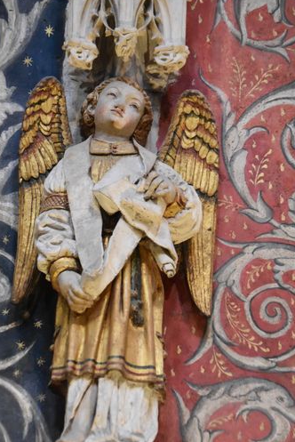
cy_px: 257
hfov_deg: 6.9
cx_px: 105
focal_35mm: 201
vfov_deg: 10.2
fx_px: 2463
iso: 6400
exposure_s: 1/125
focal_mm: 95
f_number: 4.5
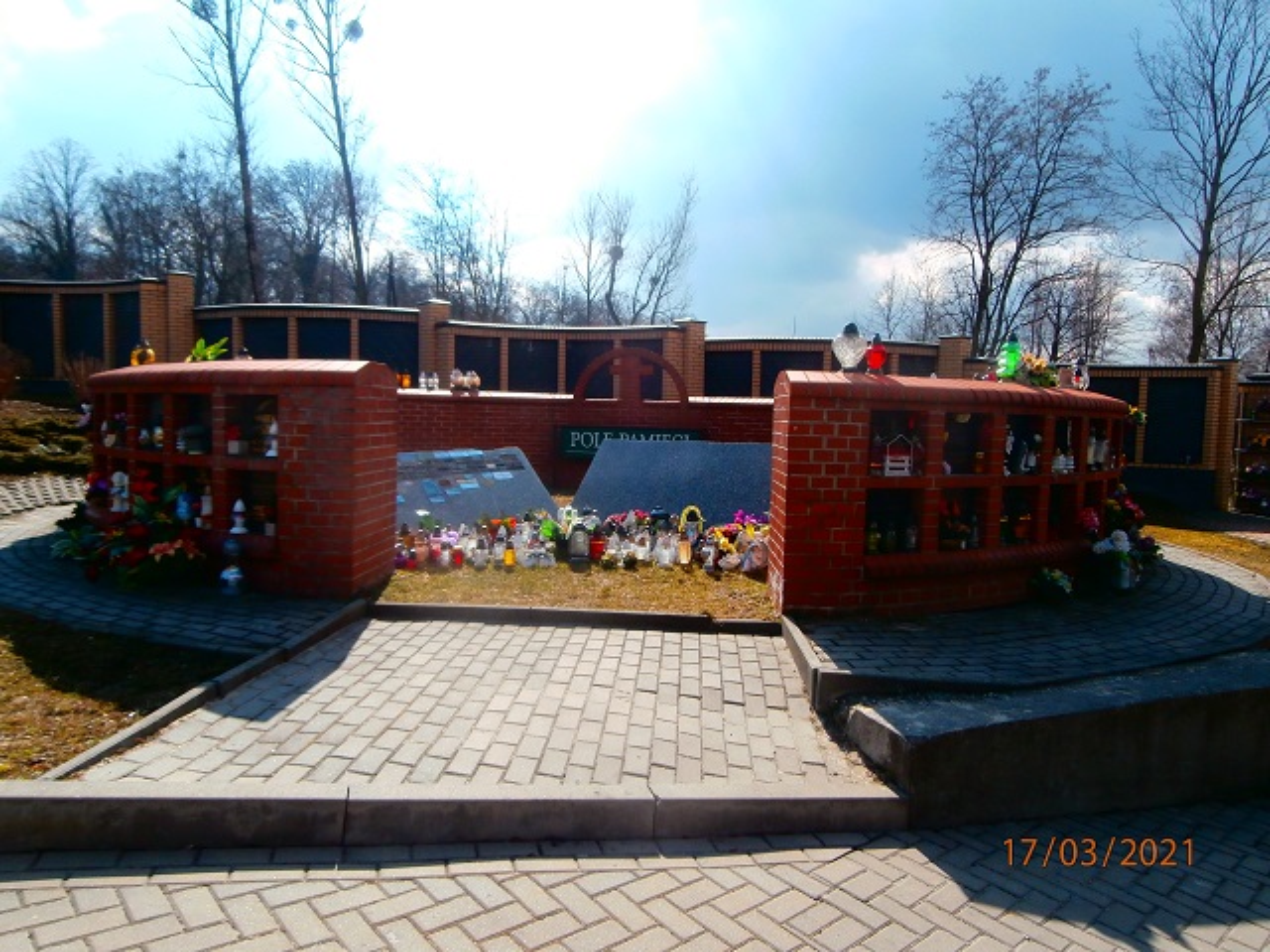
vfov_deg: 56.8
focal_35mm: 24
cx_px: 635
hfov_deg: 71.6
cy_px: 476
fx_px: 881
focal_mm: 4.2
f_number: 3
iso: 100
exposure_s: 1/1000
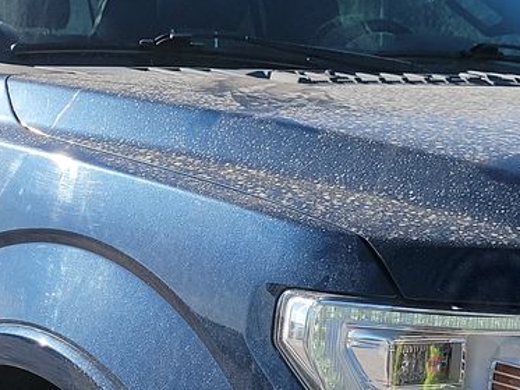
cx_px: 270
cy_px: 248
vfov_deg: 14.4
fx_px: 1548
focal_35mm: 103
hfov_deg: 19.1
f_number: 1.8
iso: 50
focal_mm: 6.7
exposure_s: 1/773
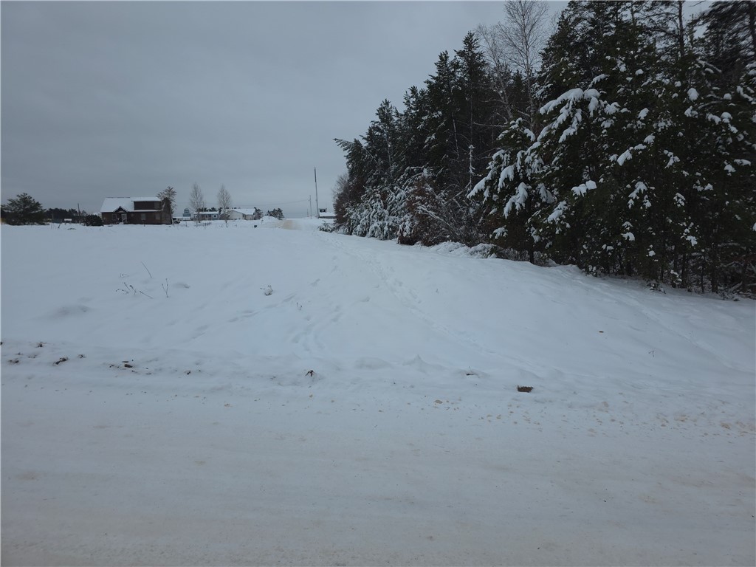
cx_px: 378
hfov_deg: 73.9
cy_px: 284
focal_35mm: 23
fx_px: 502
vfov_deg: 58.9
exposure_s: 1/3448
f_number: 1.7
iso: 125
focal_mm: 6.3
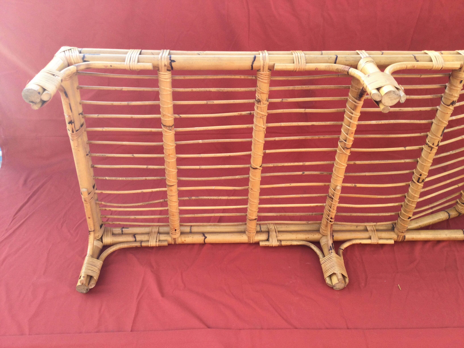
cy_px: 174
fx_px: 416
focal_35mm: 31
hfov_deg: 58.4
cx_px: 232
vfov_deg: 45.4
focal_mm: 3.3
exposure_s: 1/100
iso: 25
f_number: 2.4
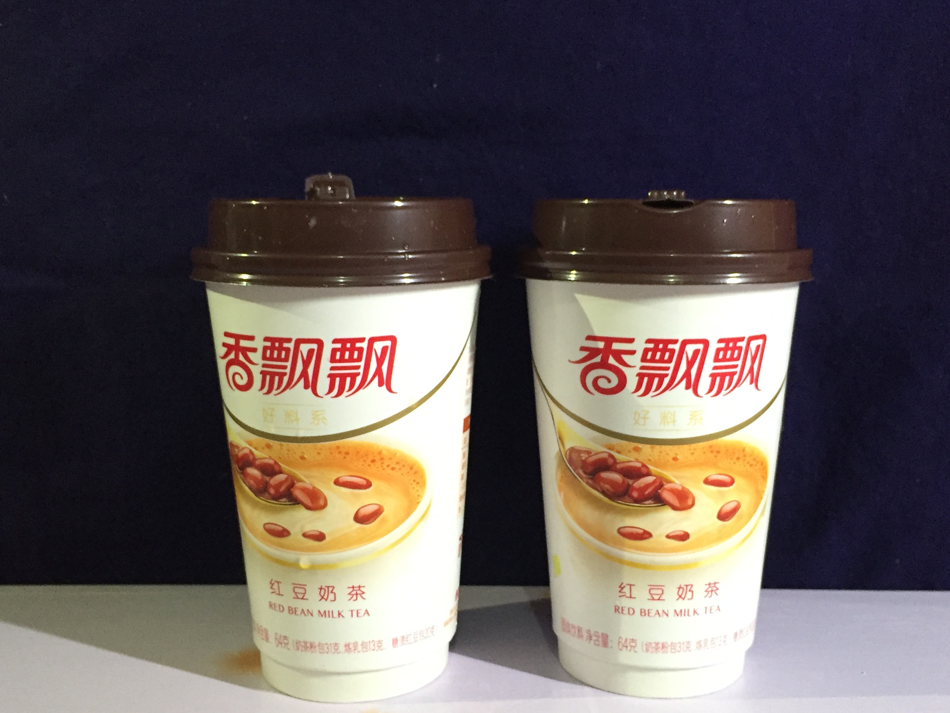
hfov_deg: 46.8
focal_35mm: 40
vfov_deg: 35.9
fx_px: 1098
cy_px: 397
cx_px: 489
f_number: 2.2
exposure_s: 1/33
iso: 200
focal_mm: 4.15
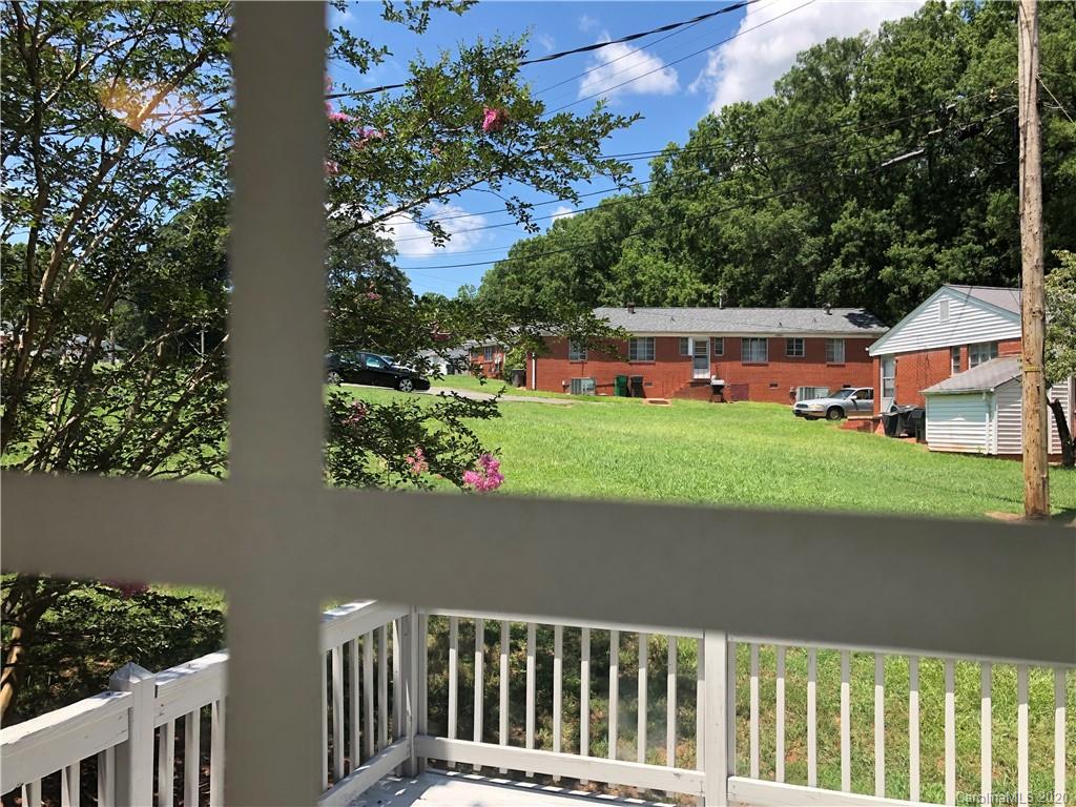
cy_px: 404
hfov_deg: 63.4
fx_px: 870
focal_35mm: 28
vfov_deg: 49.7
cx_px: 538
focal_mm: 3.99
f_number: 1.8
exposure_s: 1/917
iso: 20
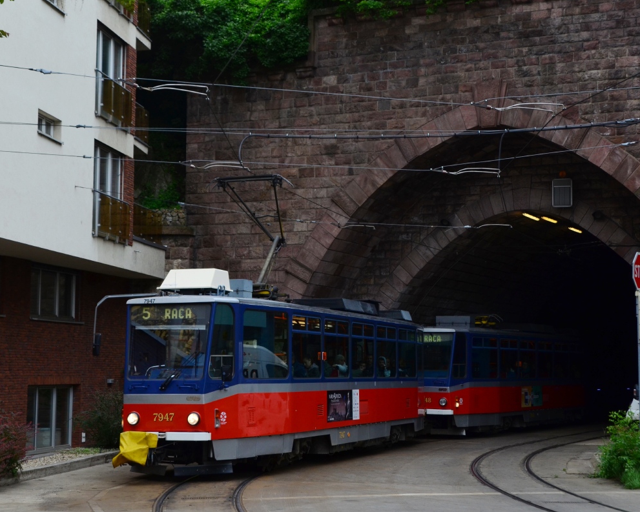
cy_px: 256
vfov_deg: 25.6
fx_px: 1128
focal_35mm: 60
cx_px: 314
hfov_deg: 31.7
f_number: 5.6
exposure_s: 1/400
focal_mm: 35
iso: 400
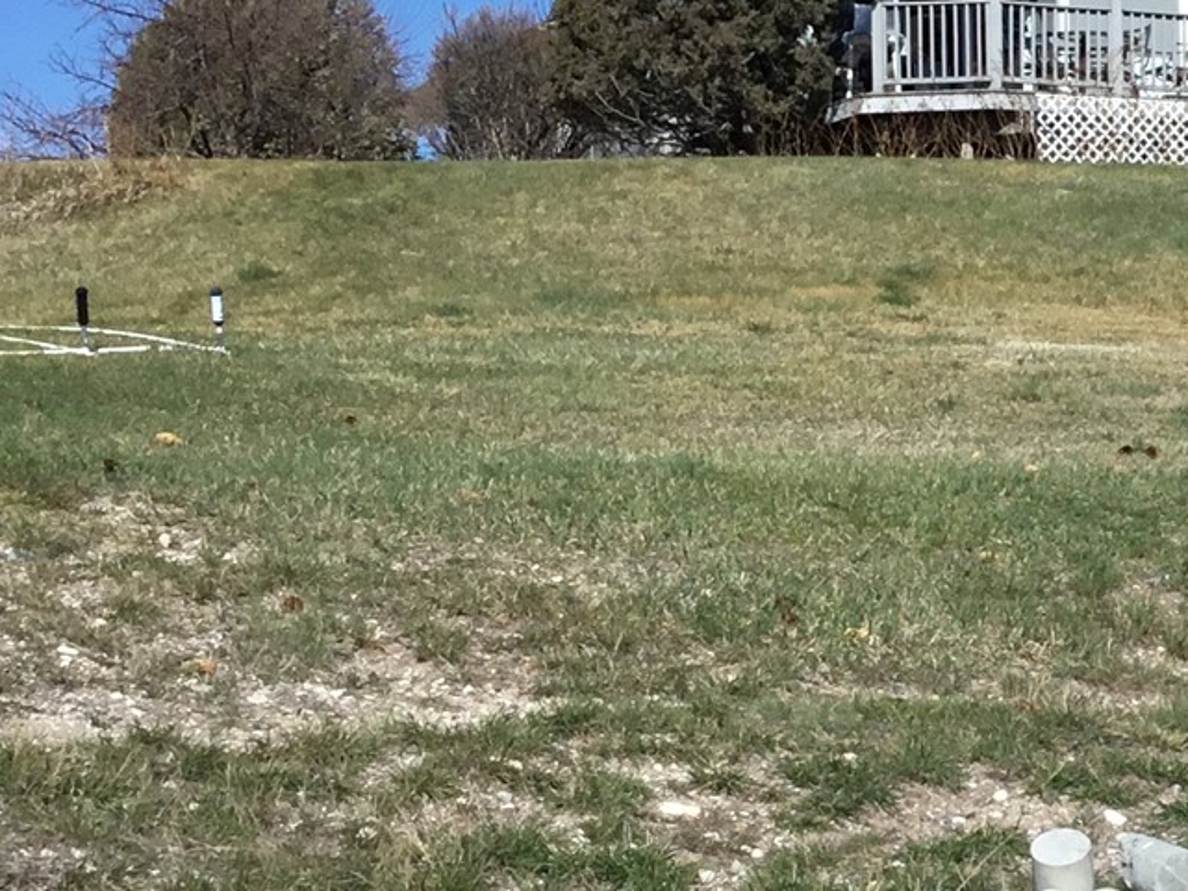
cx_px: 1357
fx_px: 3398
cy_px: 458
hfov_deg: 18.9
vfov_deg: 14.9
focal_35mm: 99
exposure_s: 1/1988
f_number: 2.4
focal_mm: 3.3
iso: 25
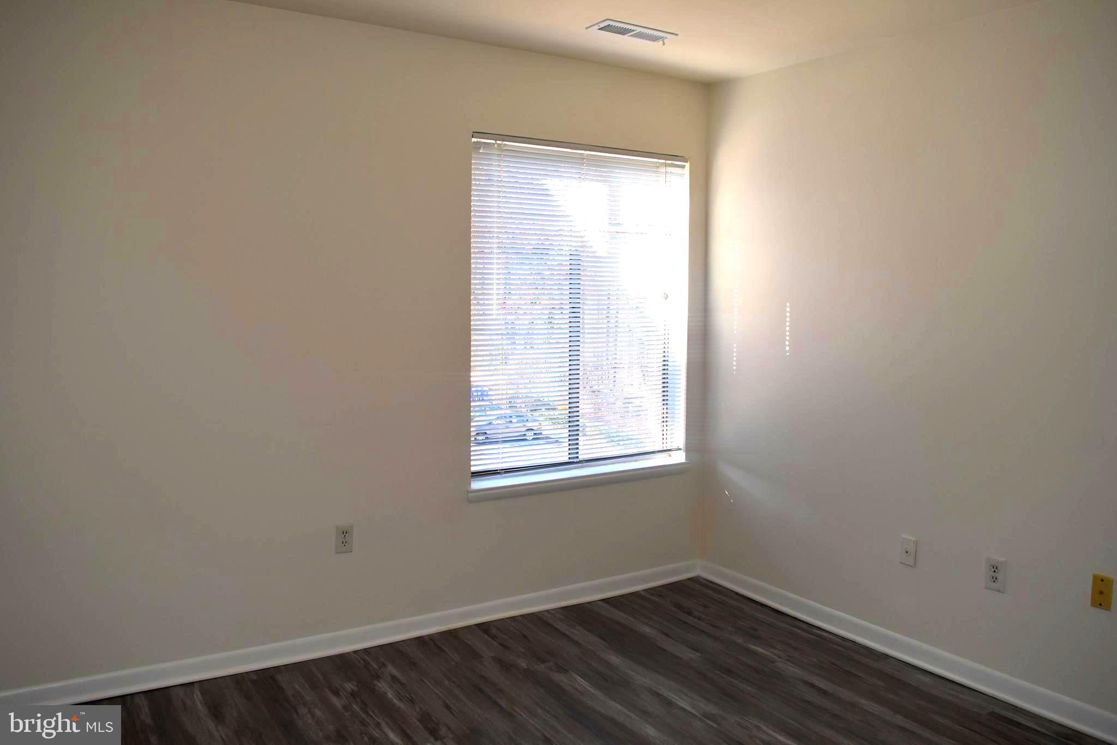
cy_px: 372
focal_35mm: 27
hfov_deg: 67.4
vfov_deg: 47.9
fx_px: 838
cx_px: 558
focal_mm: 18
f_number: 5.6
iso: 250
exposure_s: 1/125
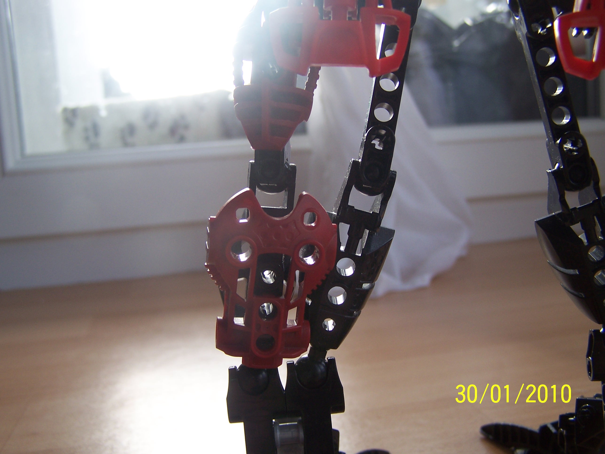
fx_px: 664
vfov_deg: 37.7
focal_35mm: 38
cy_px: 227
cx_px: 302
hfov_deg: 49.0
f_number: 2.8
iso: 80
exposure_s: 1/125
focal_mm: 6.3
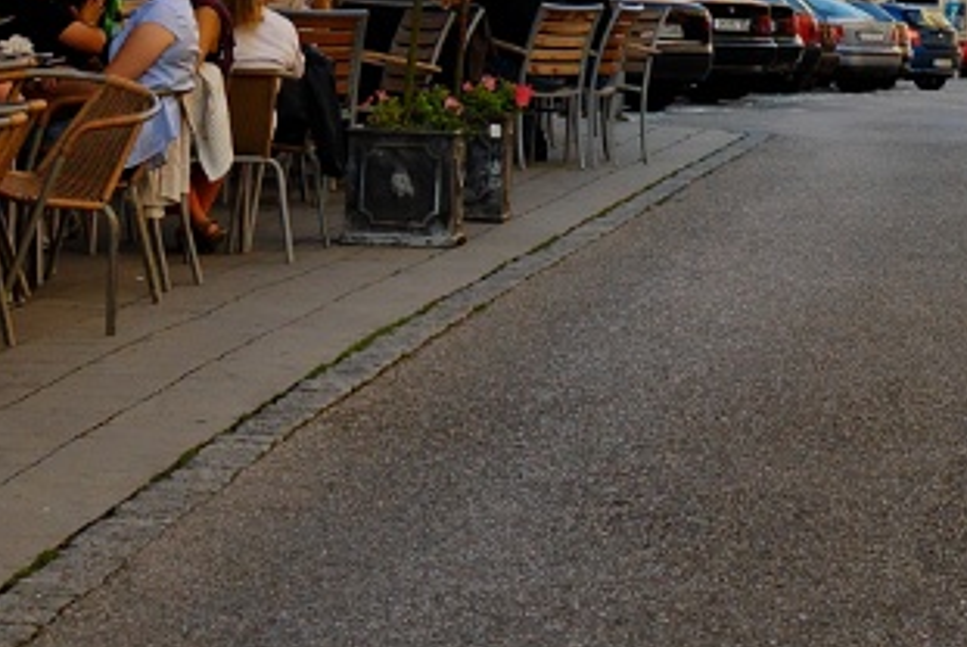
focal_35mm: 191
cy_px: -439
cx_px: 790
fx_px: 5135
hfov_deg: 10.7
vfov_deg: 7.1
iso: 100
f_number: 6.7
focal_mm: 30
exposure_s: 1/160
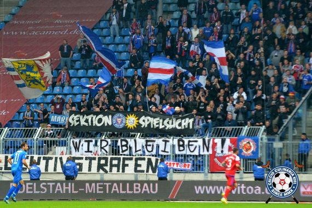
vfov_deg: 4.6
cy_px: 104
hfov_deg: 6.9
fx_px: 2600
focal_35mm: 300
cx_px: 156
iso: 2000
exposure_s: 1/1250
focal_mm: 200
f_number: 4.5
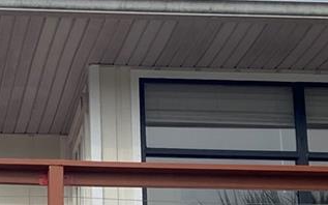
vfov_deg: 9.3
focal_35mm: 139
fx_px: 1242
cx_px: -19
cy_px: 256
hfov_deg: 14.7
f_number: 1.8
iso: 32
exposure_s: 1/1838
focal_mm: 4.25
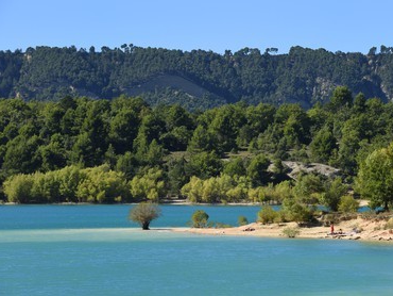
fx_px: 2477
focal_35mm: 218
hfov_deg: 9.1
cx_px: 220
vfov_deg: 6.8
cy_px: 148
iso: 400
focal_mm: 200
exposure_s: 1/250
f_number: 14
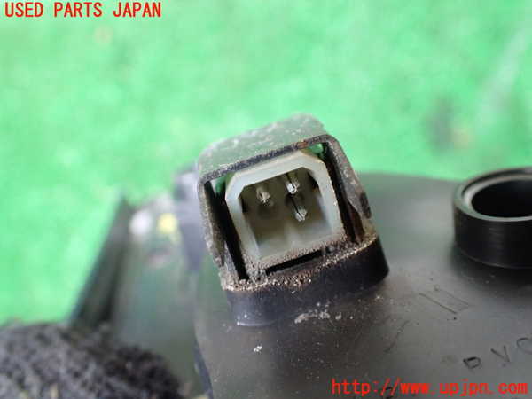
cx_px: 266
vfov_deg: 46.8
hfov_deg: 60.0
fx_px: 461
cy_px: 200
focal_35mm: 30
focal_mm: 5.4
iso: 800
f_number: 2.3
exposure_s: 1/40
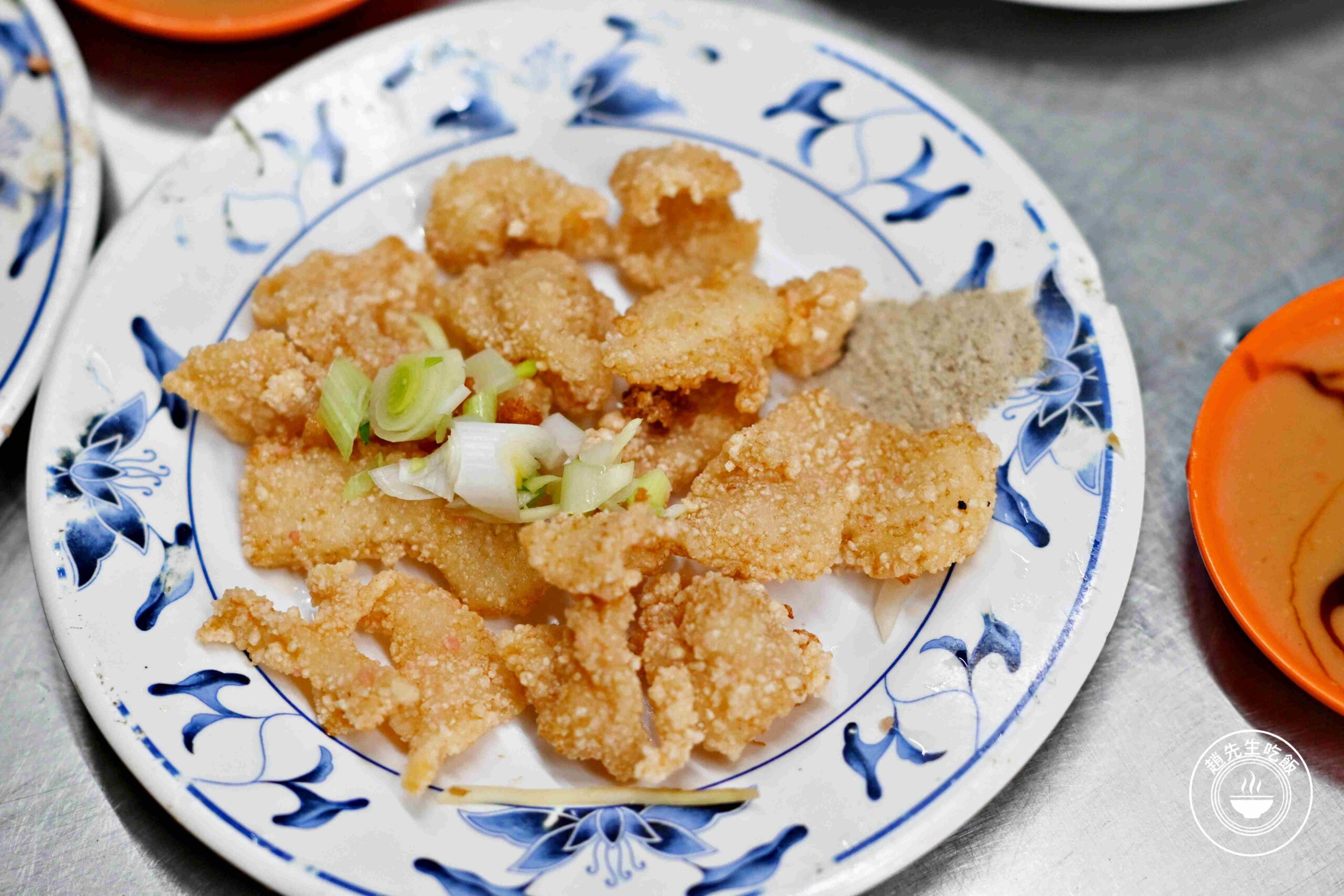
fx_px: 2800
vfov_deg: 18.2
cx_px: 672
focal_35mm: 75
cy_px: 448
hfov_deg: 27.0
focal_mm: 50
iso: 500
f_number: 2.5
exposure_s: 1/160
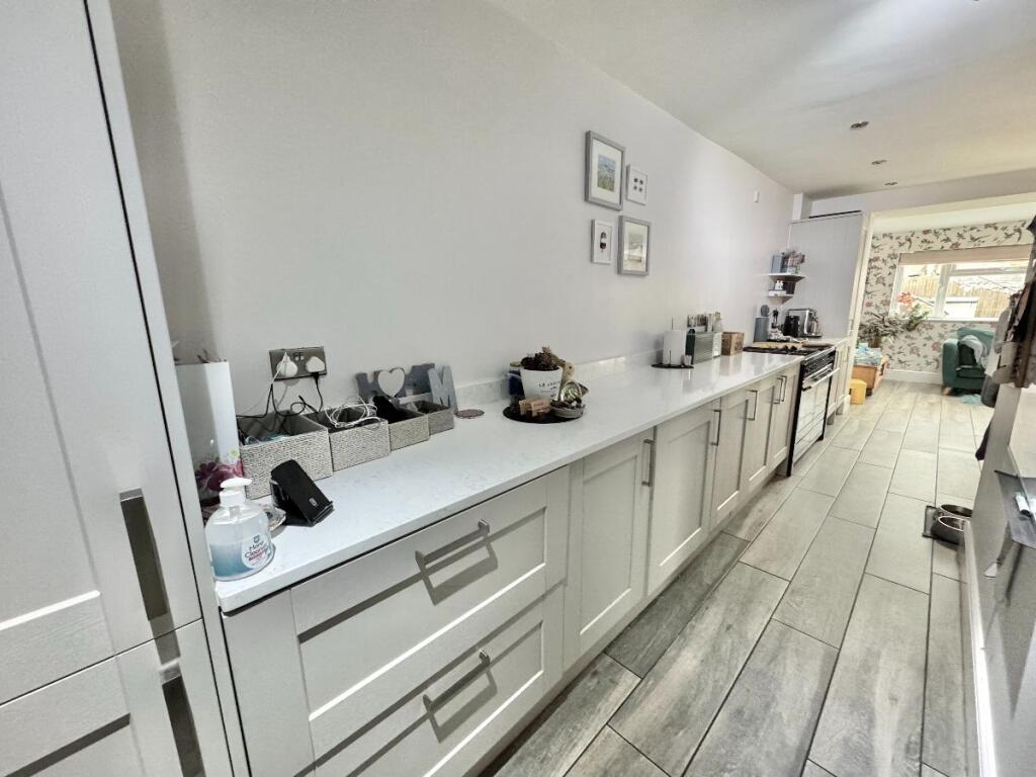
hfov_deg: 102.1
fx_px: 419
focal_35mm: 14
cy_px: 388
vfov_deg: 85.7
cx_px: 518
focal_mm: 2.22
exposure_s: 1/50
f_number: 2.2
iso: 500
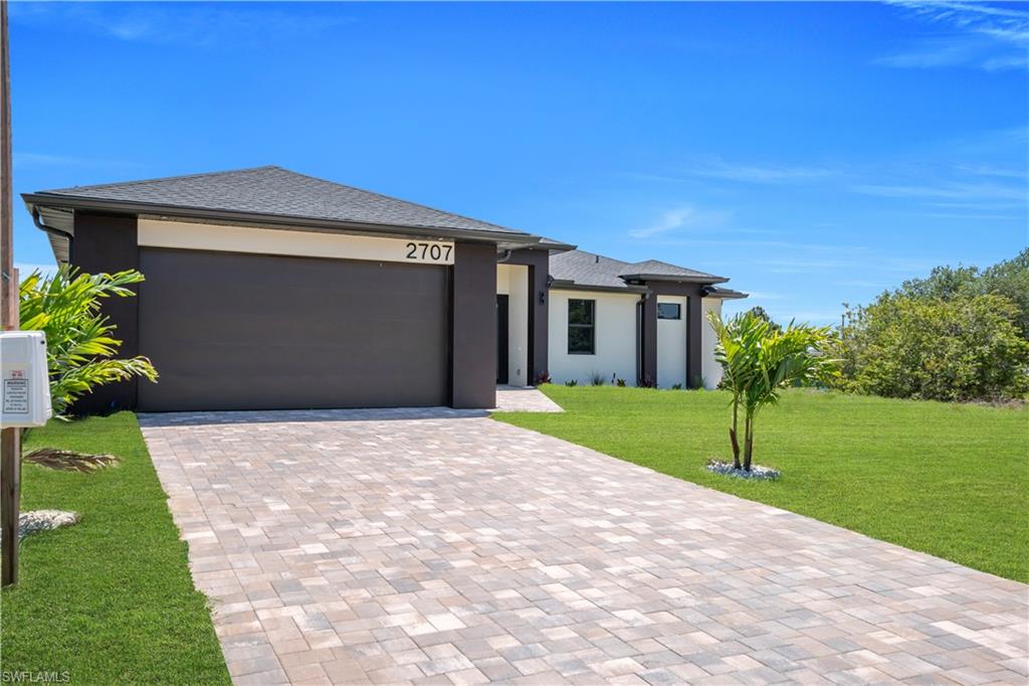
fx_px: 857
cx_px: 514
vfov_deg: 43.6
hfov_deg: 61.9
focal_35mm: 30
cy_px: 343
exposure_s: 1/320
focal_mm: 20
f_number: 8
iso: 100
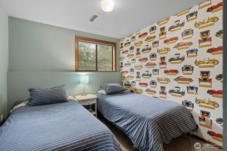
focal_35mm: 16
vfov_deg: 73.8
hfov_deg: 96.7
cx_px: 114
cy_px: 76
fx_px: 101
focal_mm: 16
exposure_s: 1/10
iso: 1250
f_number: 7.1
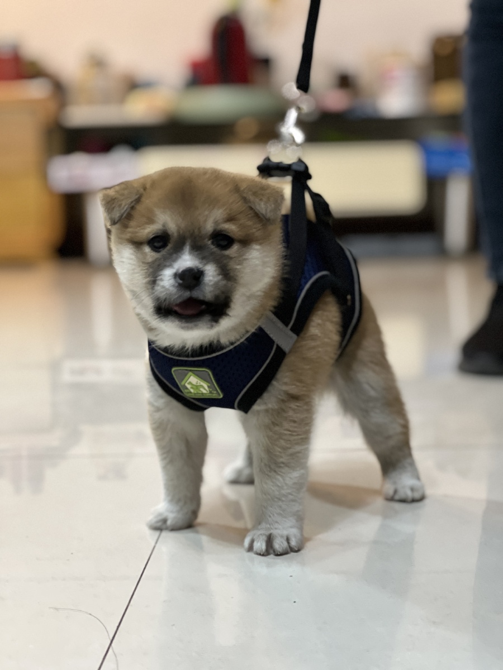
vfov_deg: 25.3
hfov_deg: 19.1
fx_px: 1492
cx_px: 252
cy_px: 335
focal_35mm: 77
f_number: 2.8
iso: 500
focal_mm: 9
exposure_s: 1/14
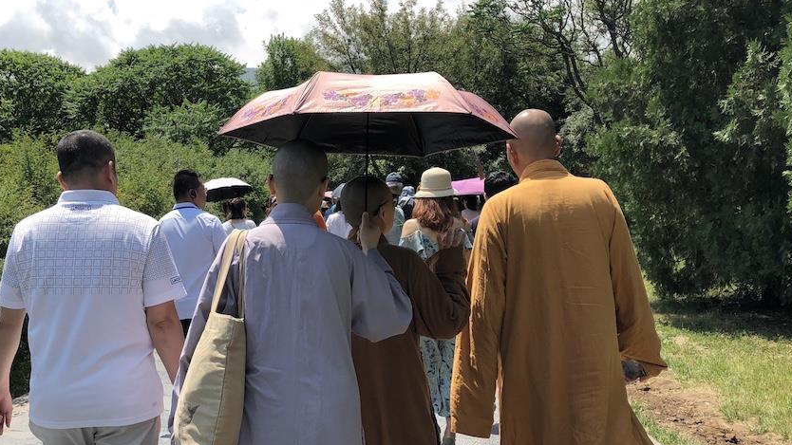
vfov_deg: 30.3
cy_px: 280
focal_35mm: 39
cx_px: 306
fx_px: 819
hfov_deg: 51.2
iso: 20
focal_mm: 3.99
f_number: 1.8
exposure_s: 1/1548
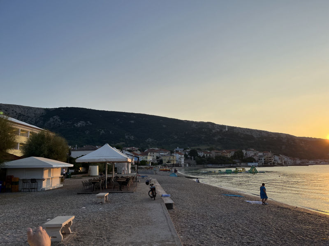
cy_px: 123
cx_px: 164
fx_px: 247
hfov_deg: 67.3
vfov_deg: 53.1
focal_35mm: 26
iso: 50
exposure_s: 1/2309
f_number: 1.6
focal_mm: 5.1
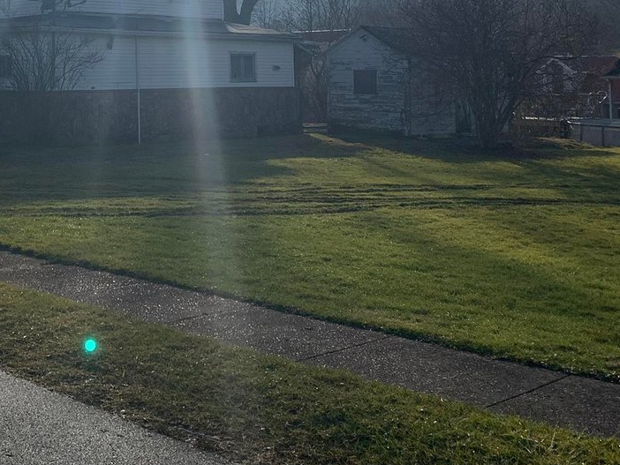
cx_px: 105
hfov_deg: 33.1
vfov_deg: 25.3
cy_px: 47
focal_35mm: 56
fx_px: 1003
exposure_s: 1/9524
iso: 25
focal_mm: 4.25
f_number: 1.8
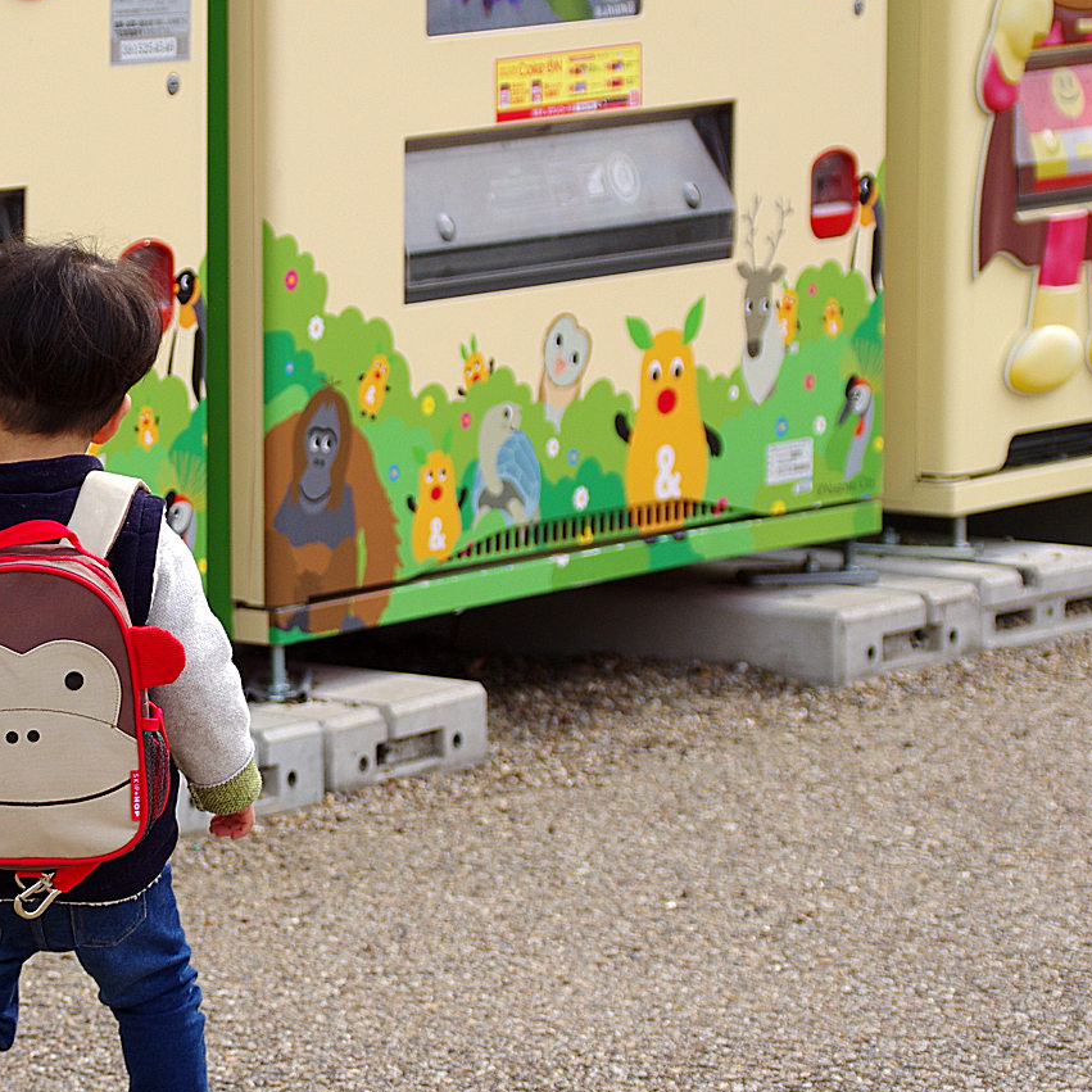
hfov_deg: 7.1
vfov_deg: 7.1
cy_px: 470
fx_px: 8744
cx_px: 81
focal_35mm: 245
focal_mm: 80
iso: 100
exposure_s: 1/320
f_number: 5.6
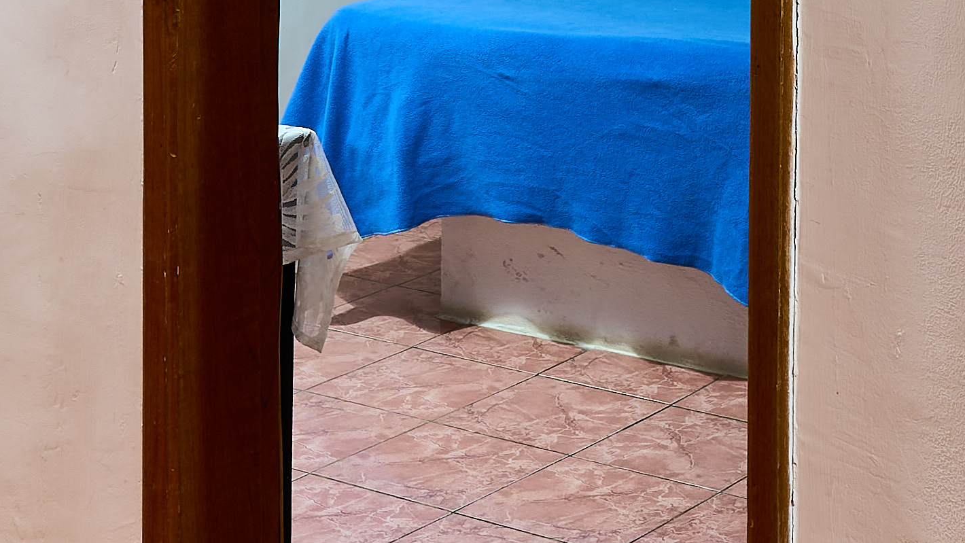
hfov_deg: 24.3
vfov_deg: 13.6
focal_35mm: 86
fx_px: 2201
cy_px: -153
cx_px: 805
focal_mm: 20
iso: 100
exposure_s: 4
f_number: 11
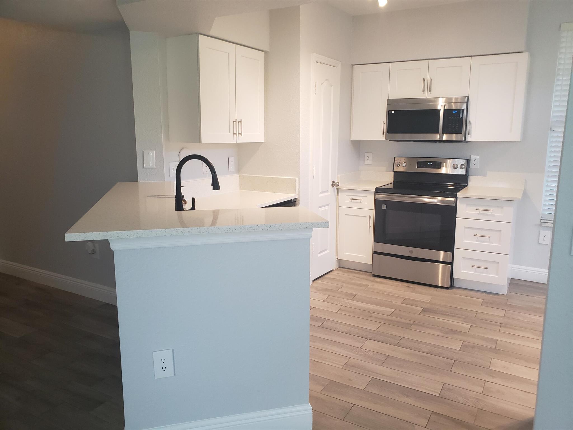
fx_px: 430
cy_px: 215
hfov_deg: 67.3
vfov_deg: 53.1
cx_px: 286
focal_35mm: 26
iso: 250
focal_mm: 4.3
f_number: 2.4
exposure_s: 1/60
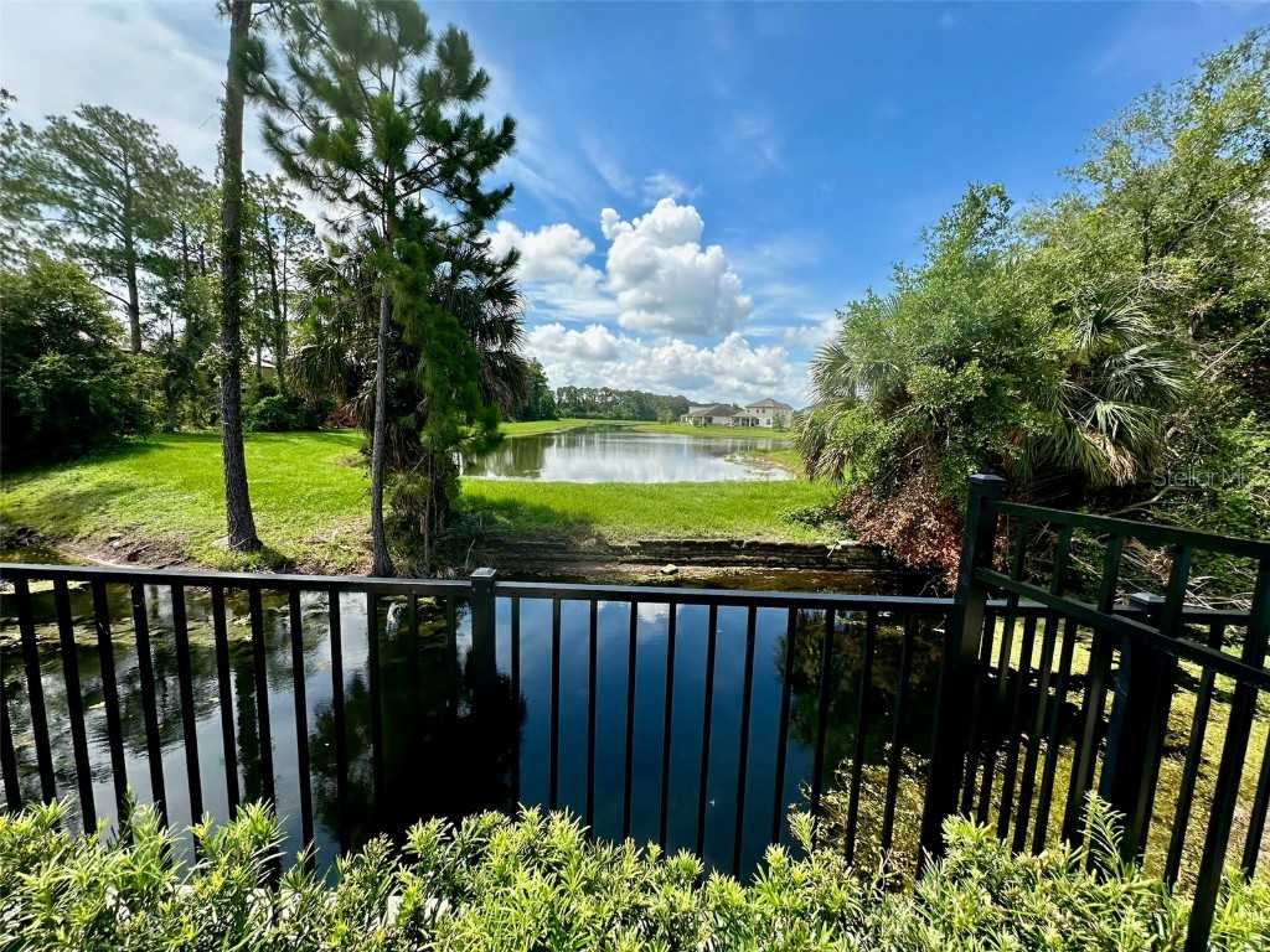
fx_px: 514
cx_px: 635
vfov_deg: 85.7
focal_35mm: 14
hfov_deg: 102.1
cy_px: 476
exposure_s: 1/1742
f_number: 2.2
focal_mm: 2.22
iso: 50
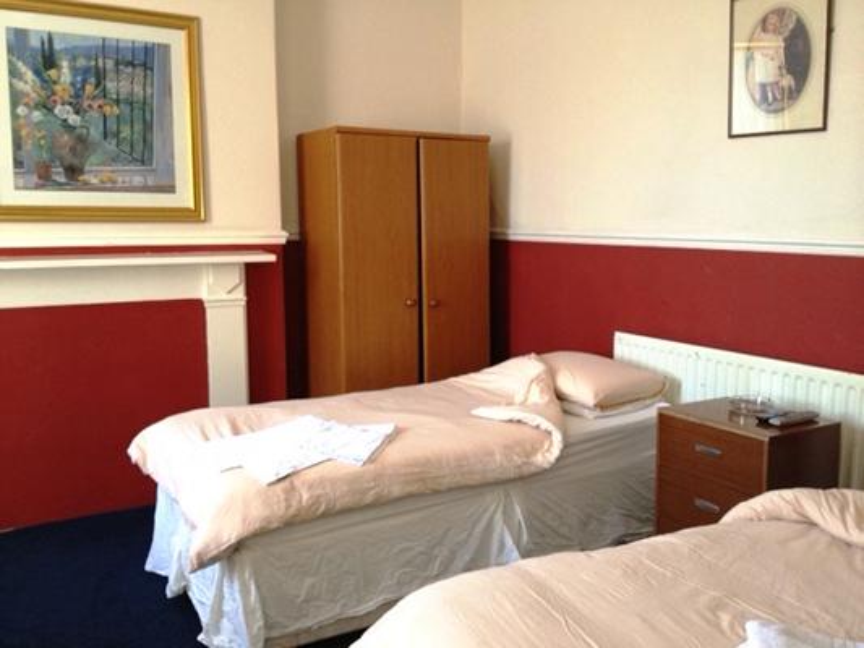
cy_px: 324
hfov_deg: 52.6
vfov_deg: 40.7
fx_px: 874
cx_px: 432
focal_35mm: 35
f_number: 2.4
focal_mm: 4.28
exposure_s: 1/20
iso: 100
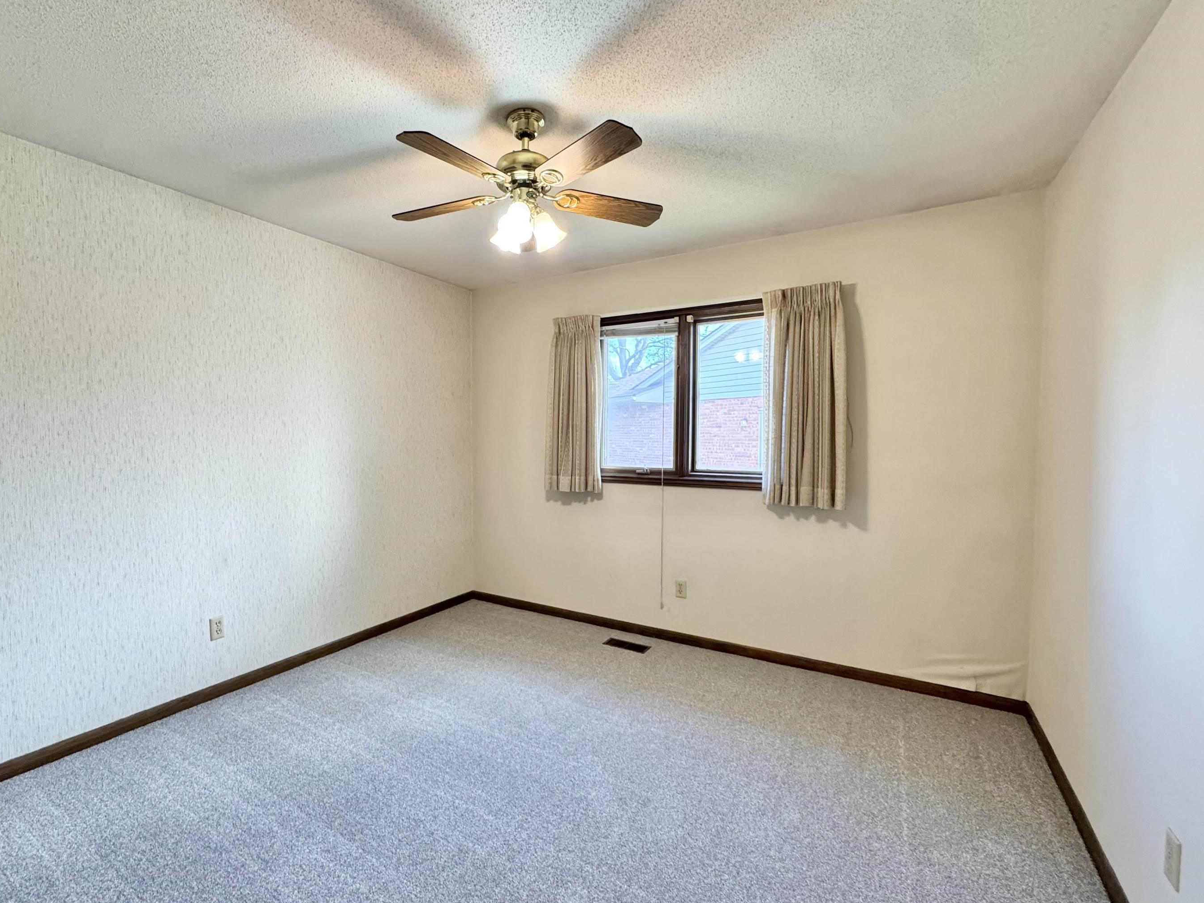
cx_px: 541
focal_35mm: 16
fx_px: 557
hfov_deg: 94.2
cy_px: 464
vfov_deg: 78.1
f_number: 2.2
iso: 320
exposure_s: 1/120
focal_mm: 2.22
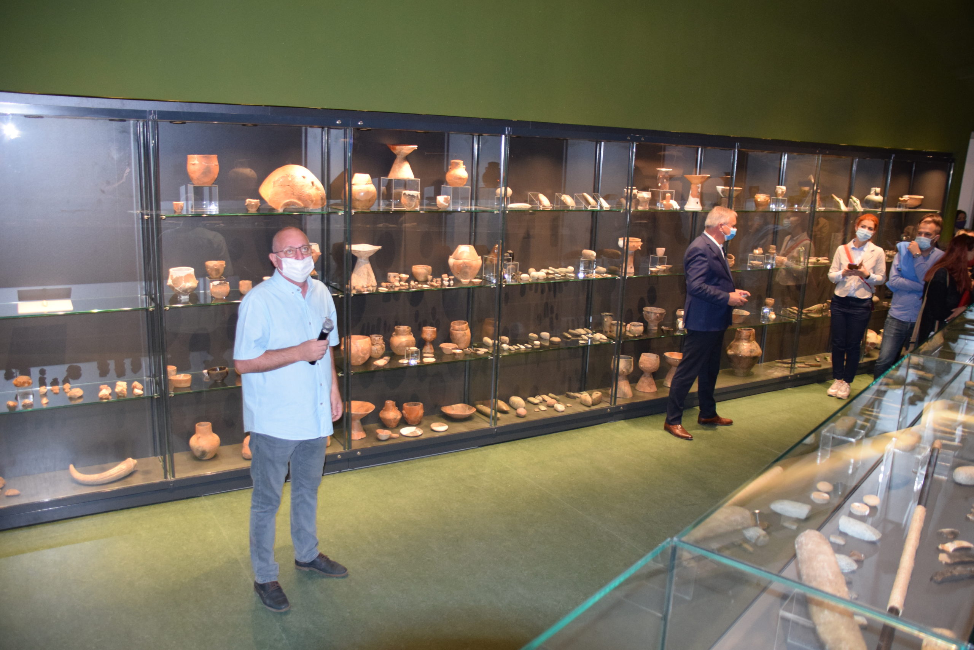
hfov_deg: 67.4
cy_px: 325
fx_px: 730
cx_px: 487
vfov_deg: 47.9
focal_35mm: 27
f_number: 3.5
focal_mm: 18
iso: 2000
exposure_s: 1/60
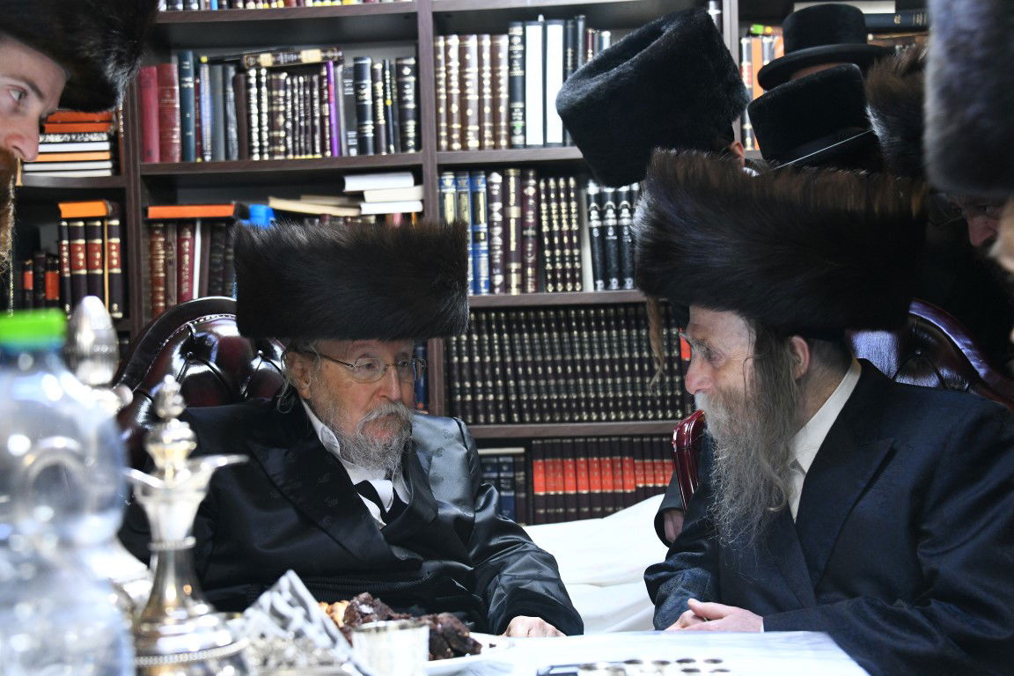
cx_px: 507
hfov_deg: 34.5
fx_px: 1634
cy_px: 338
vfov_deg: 23.4
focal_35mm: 58
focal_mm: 58
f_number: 5
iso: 3200
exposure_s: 1/50
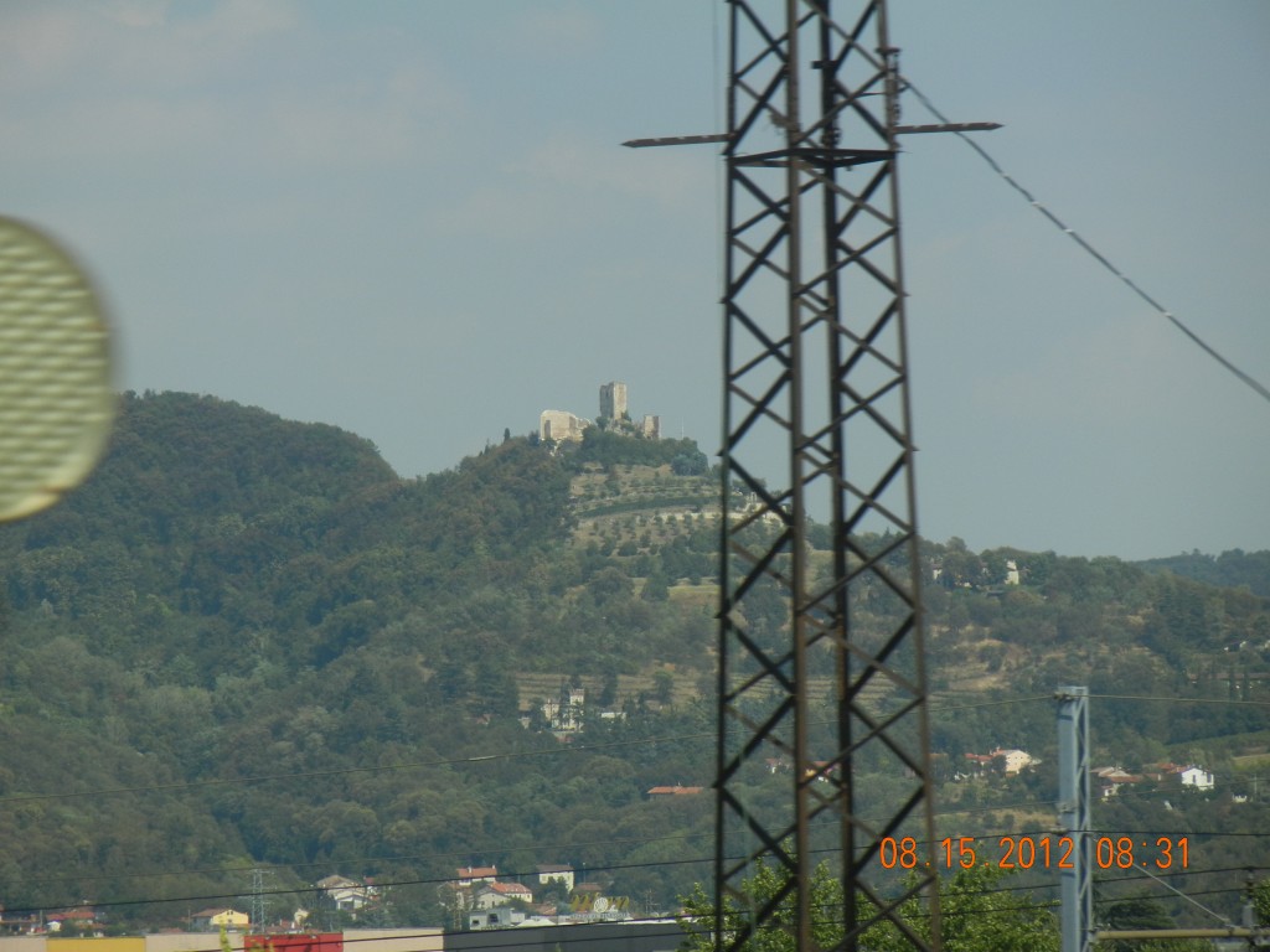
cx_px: 635
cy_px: 476
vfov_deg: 5.7
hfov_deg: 7.6
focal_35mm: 262
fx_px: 9612
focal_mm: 47.2
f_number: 5.1
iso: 160
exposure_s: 1/715
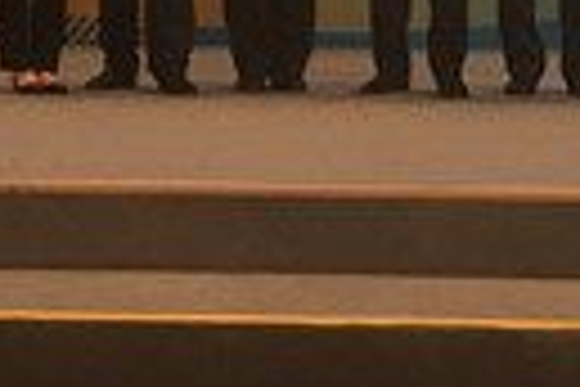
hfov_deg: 14.4
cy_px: -342
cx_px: -40
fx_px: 2255
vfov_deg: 9.3
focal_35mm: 140
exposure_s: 1/33
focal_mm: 4.15
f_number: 2.2
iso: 50
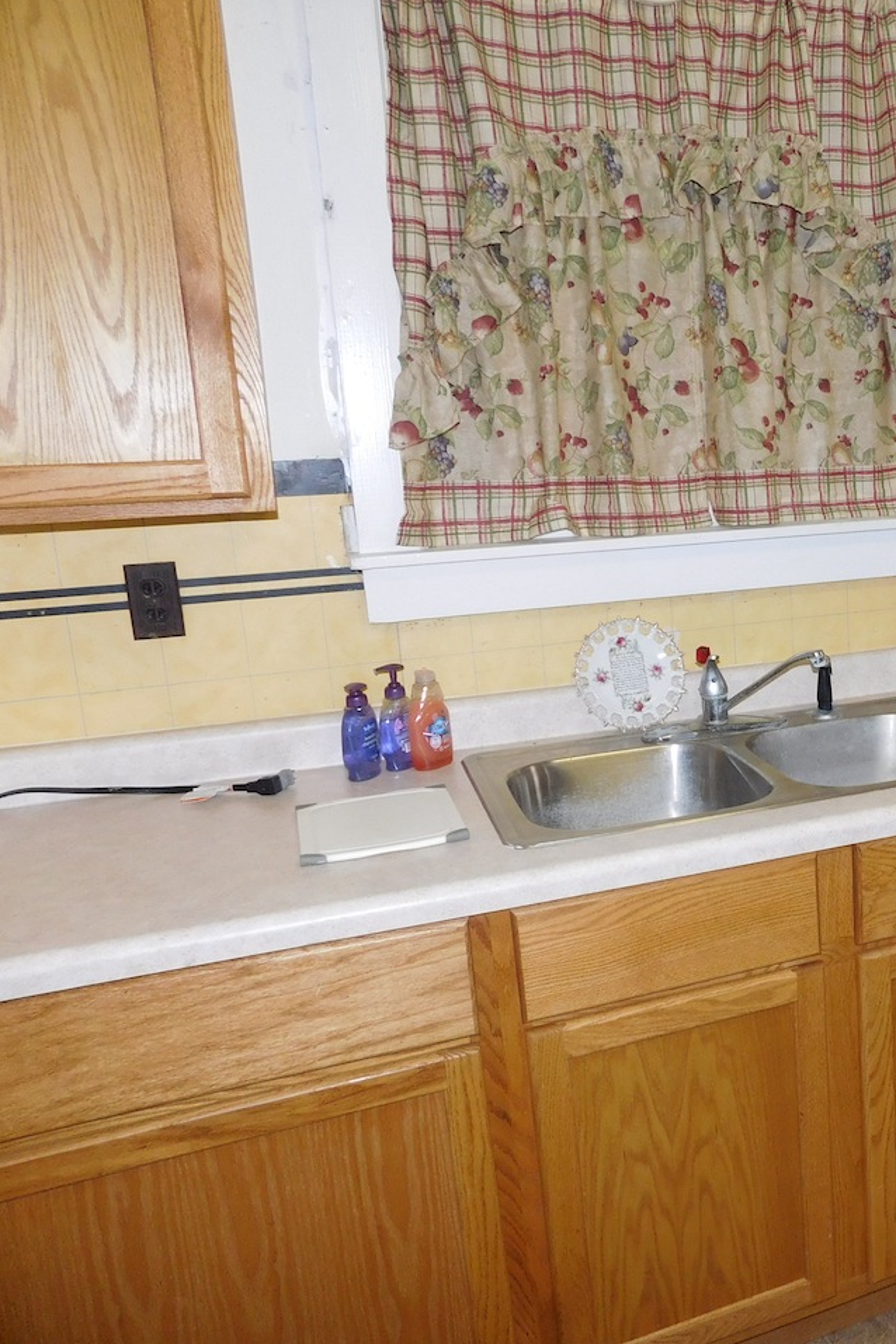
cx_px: 862
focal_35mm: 32
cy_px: 671
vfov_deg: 58.7
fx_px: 1195
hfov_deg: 37.4
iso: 200
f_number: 3
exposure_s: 1/30
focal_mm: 4
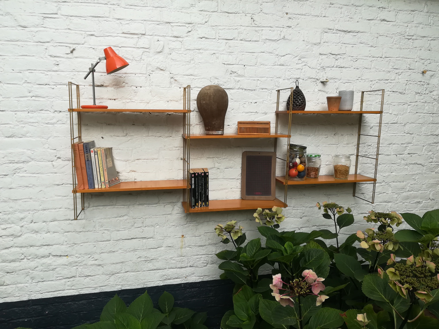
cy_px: 164
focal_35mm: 26
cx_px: 220
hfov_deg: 67.3
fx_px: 330
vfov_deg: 53.1
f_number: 2.2
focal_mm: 3.83
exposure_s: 1/143
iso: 50
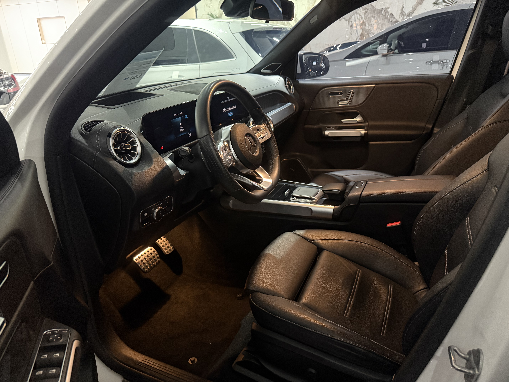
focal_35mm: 24
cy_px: 191
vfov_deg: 56.8
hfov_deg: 71.6
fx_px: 353
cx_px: 254
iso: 1000
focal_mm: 6.76
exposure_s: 1/33
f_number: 1.78
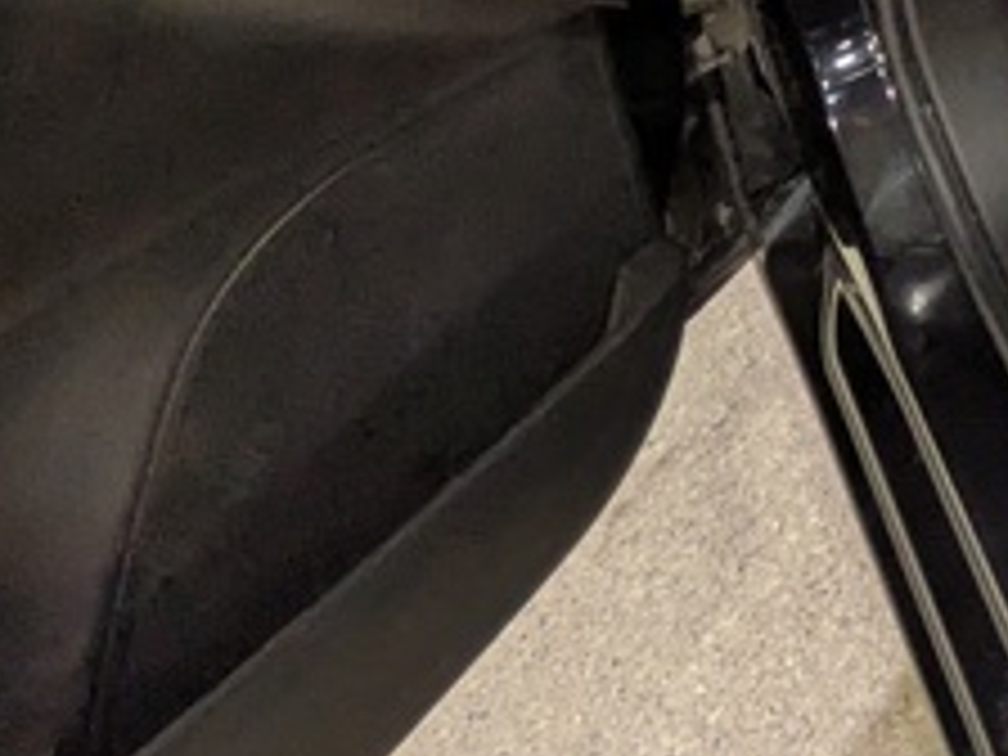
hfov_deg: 21.1
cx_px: 1791
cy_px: -634
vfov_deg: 17.9
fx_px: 1864
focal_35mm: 64
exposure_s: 1/25
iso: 77
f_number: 2.2
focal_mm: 1.83
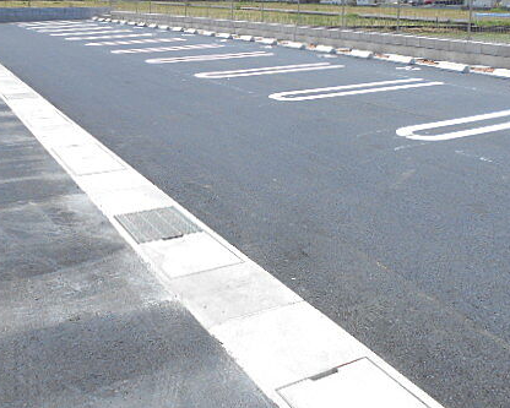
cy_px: 154
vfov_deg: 38.0
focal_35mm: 39
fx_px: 589
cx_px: 278
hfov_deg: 46.8
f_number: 3.2
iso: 80
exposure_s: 1/800
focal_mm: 4.6
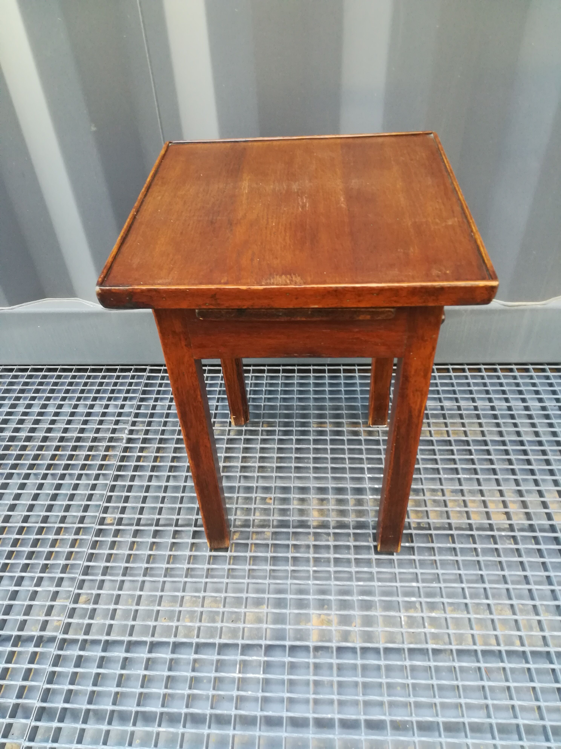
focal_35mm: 26
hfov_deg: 53.1
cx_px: 280
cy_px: 374
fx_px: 562
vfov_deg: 67.3
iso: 200
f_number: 2.2
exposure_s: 1/33.3
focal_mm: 3.83
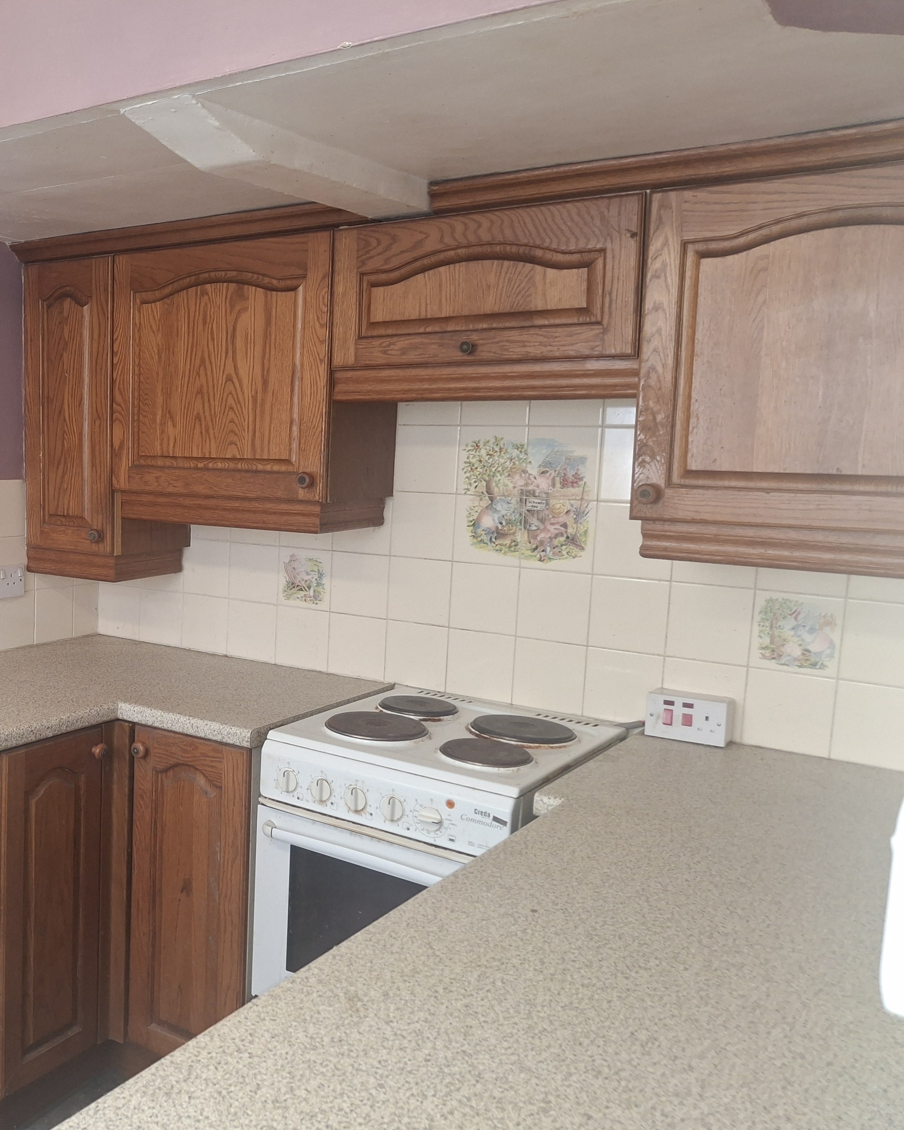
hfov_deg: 41.9
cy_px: 570
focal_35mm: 33
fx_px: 1104
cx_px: 140
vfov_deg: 54.2
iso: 200
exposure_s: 1/60
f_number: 1.8
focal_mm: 4.69
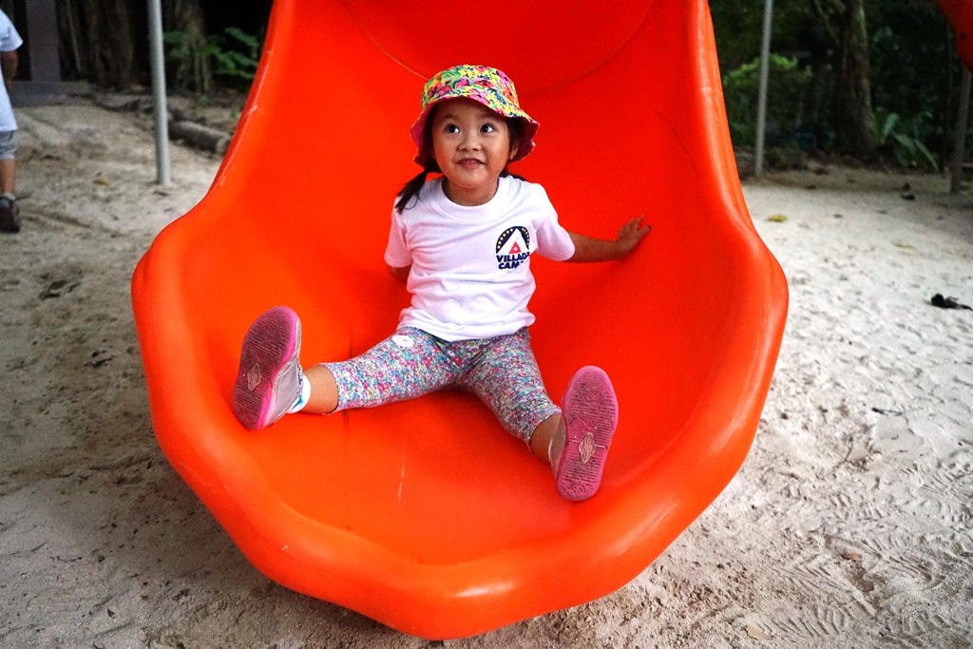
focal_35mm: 38
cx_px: 486
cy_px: 324
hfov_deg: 50.7
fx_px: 1027
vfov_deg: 35.1
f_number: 4
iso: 6400
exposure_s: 1/400
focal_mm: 38
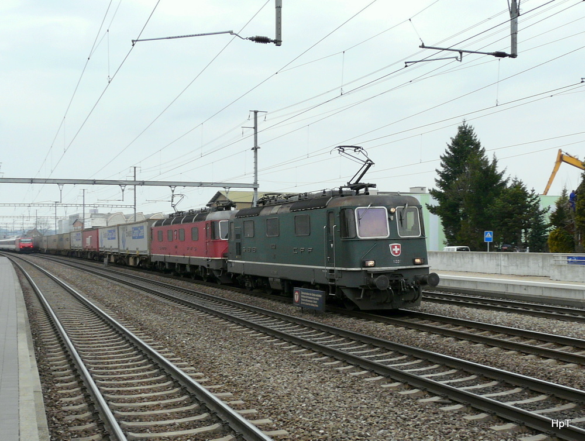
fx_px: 474
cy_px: 220
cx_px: 292
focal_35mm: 28
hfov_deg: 63.3
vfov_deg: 49.9
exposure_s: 1/250
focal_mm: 4.6
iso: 100
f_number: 4.5
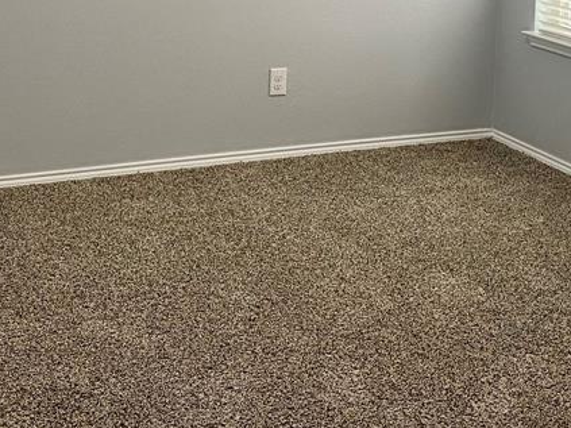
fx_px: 1039
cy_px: -34
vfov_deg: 22.1
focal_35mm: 63
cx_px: 312
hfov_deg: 30.7
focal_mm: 4.25
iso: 160
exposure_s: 1/60
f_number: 1.8
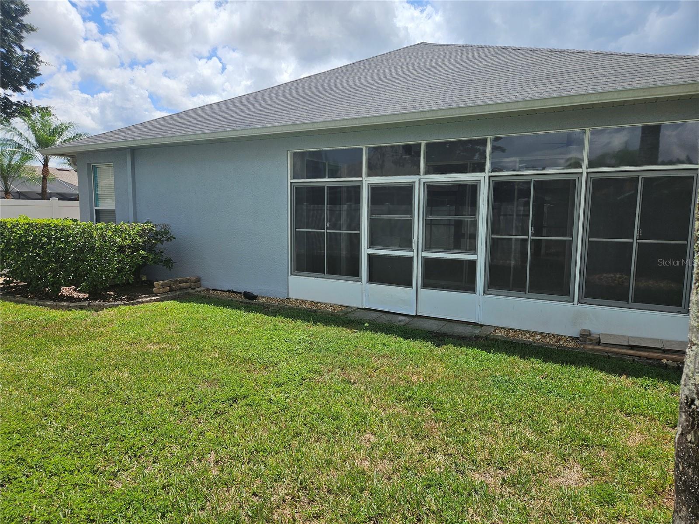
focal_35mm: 23
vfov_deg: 58.9
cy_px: 262
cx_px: 350
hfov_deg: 73.9
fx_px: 464
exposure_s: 1/2157
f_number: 1.8
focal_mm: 5.4
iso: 25
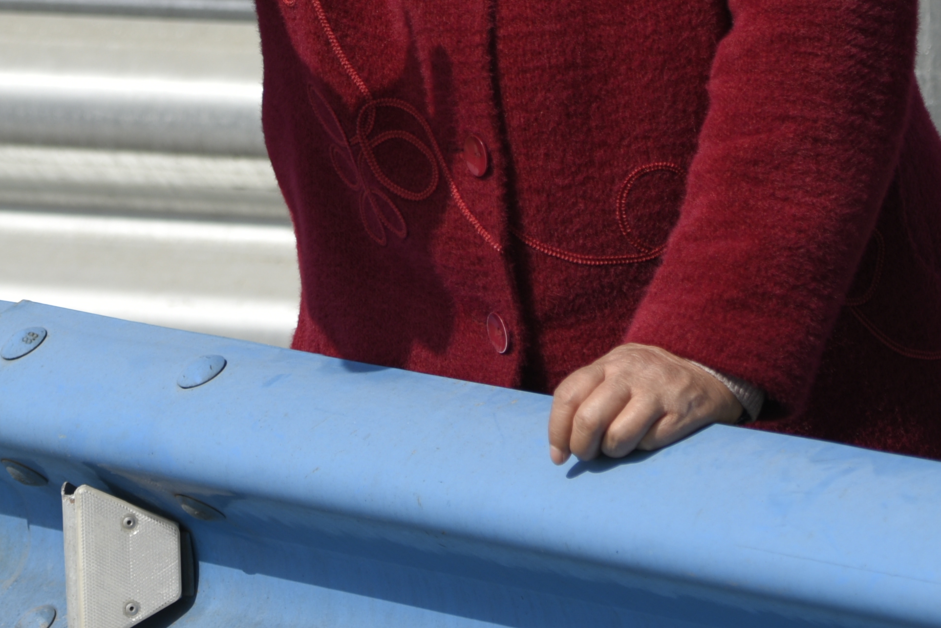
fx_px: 8991
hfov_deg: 6.0
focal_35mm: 344
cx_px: 299
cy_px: -513
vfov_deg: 4.0
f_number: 2.8
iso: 64
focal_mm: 90
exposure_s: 1/1600
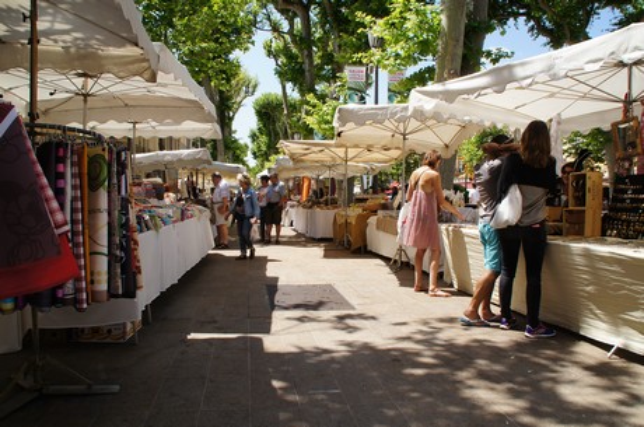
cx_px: 322
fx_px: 482
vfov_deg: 47.8
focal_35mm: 27
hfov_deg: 67.5
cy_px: 214
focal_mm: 18
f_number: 11
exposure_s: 1/80
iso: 100
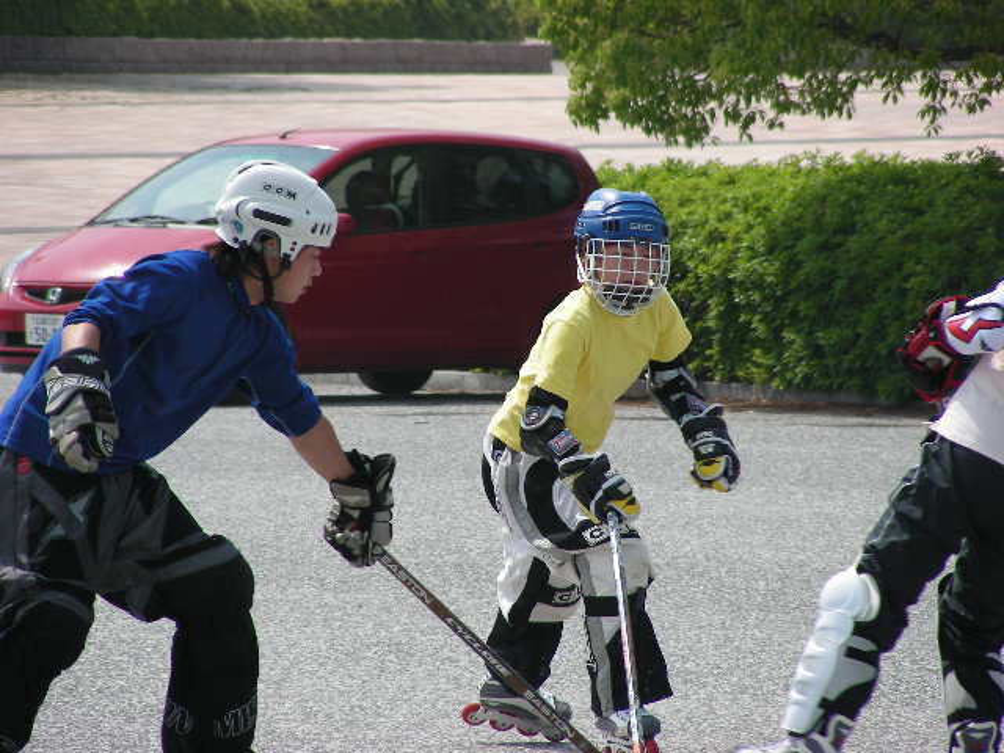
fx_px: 11021
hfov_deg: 5.2
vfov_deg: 3.9
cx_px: 502
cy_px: 376
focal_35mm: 380
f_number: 4
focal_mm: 63.3
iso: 50
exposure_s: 1/428
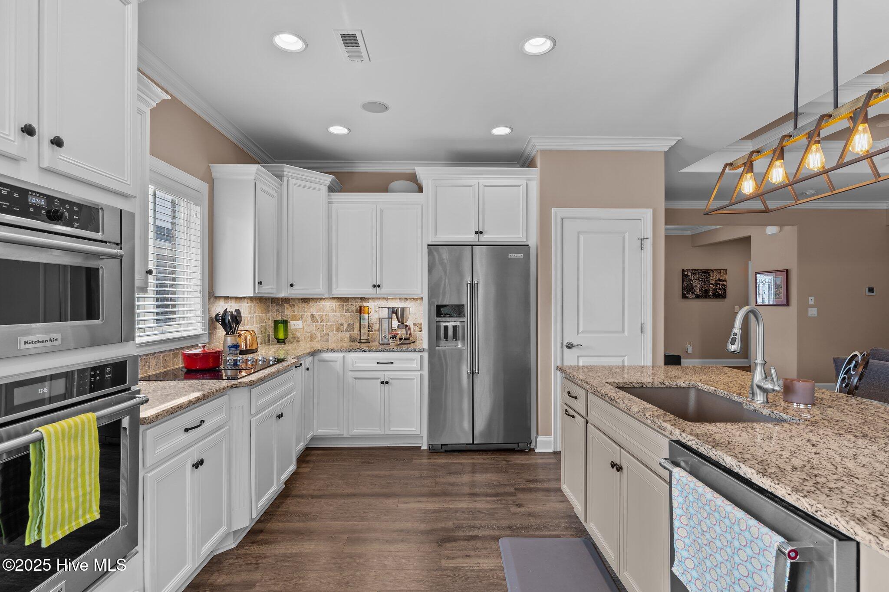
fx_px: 444
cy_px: 296
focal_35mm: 18
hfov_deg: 90.0
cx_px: 444
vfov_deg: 67.4
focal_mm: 18
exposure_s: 1/2
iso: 200
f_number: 8
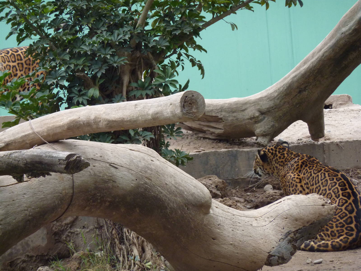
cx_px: 180
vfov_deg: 6.1
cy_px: 136
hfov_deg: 8.2
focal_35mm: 242
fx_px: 2524
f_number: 4.7
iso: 250
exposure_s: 1/100
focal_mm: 39.7
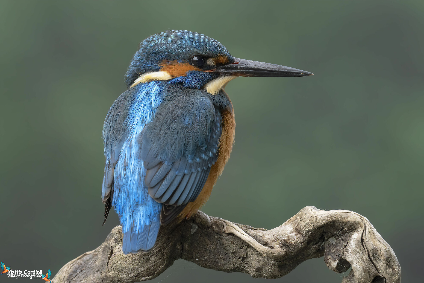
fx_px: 9257
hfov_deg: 2.6
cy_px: 142
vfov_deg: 1.7
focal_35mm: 786
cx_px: 212
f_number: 10
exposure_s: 1/200
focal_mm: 524
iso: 1000
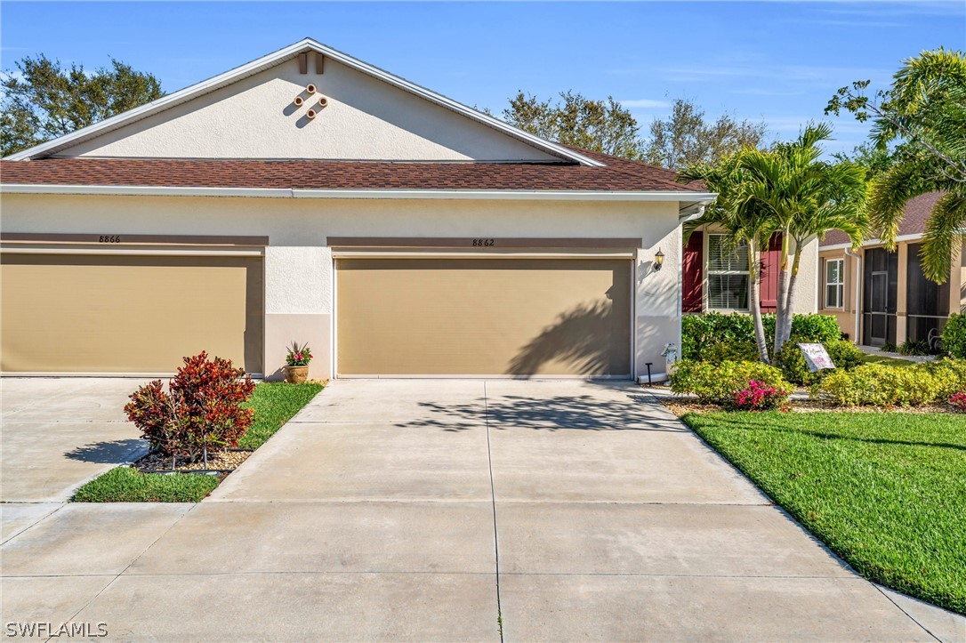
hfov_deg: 55.8
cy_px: 322
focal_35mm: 34
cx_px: 483
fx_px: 912
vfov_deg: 38.8
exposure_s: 1/500
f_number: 9
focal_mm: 34
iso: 200
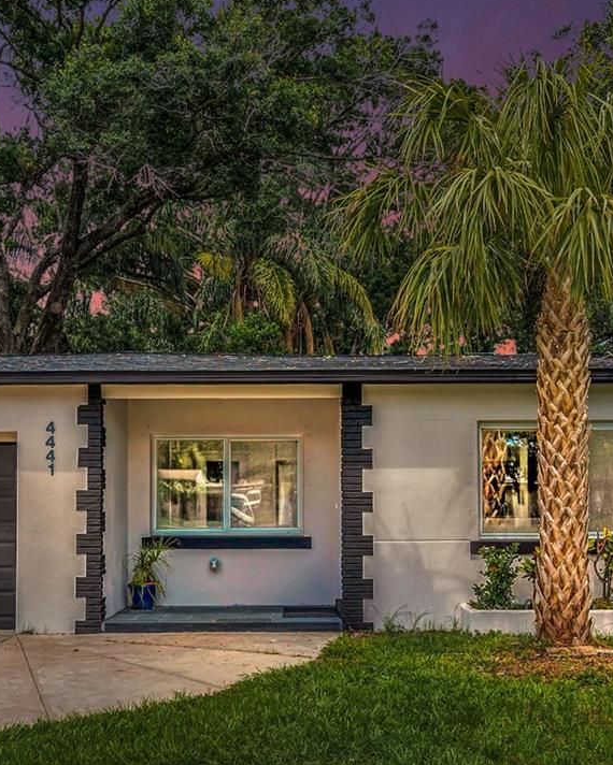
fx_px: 907
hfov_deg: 37.3
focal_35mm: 40
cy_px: 460
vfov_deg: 45.5
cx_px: 296
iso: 400
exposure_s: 1/800
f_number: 8
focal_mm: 19
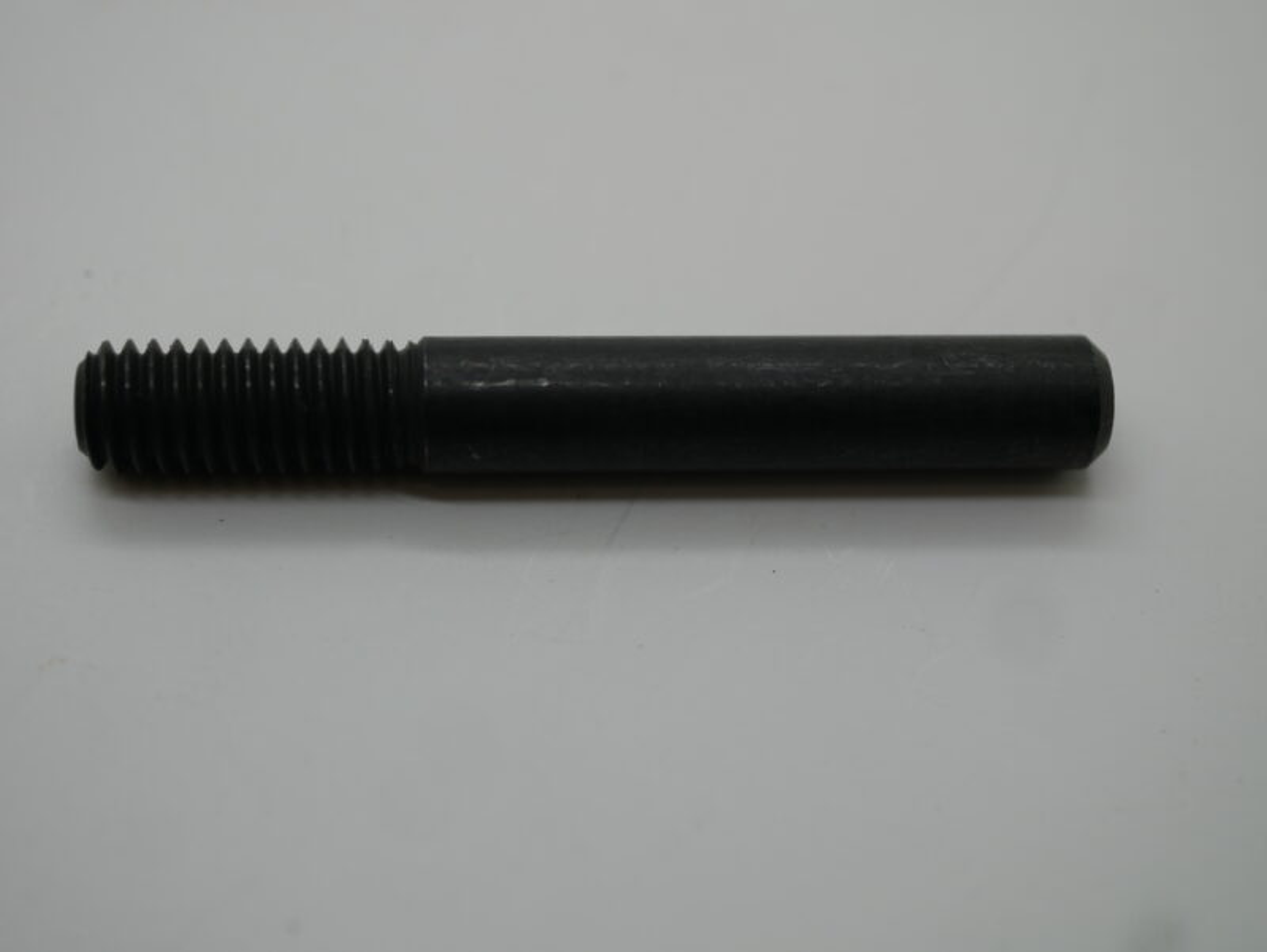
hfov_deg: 32.2
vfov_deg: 24.4
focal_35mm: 60
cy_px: 476
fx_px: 2197
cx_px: 634
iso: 200
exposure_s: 1/160
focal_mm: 30
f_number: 3.5
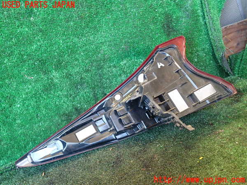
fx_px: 214
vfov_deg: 46.8
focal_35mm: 30
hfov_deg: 60.0
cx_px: 124
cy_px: 92
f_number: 2.3
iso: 320
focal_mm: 5.4
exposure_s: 1/30
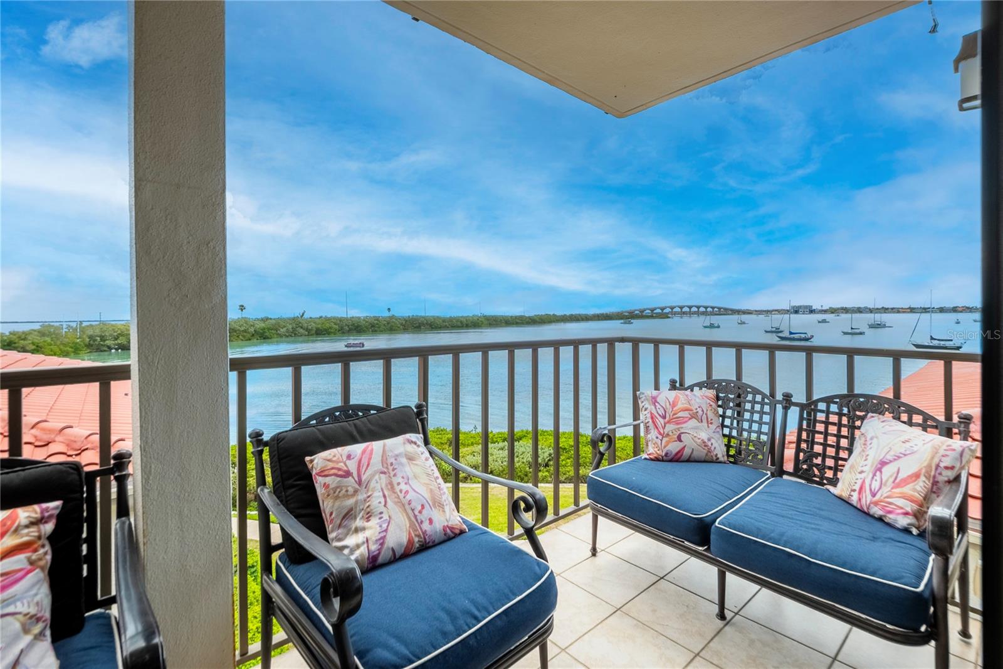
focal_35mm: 15
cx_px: 502
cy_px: 334
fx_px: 418
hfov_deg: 100.4
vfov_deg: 77.3
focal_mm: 10
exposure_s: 1/8000
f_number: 9
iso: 400
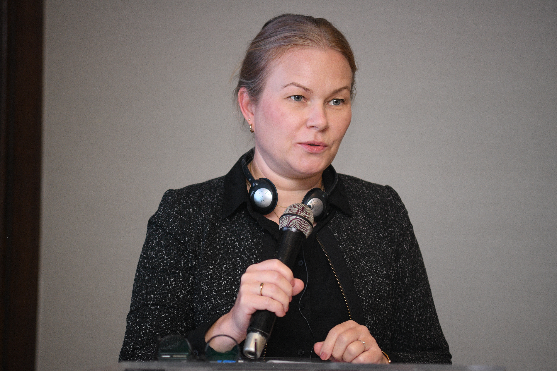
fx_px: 3249
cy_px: 186
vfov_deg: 6.5
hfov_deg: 9.8
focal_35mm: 210
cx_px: 278
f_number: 4
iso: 2000
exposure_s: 1/160
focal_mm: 210
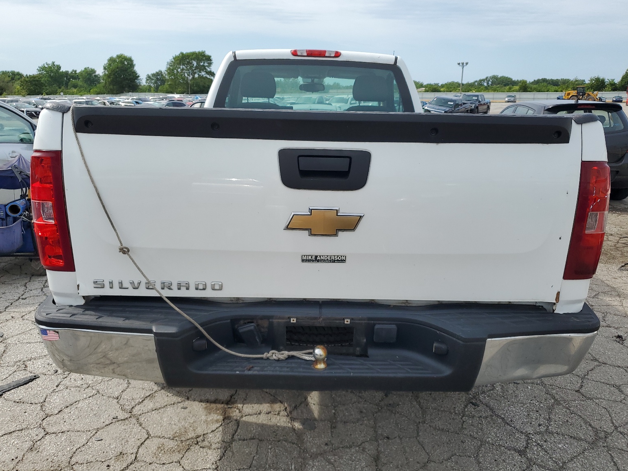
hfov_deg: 65.3
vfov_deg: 51.4
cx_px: 321
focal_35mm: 27
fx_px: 490
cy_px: 236
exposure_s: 1/3333
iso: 50
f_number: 1.5
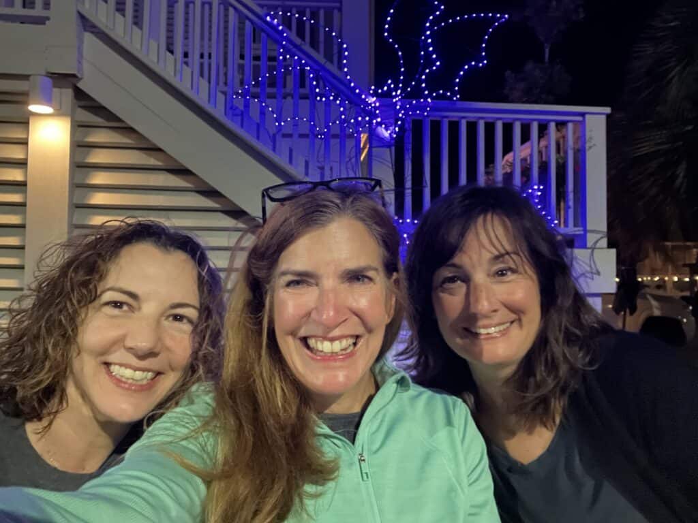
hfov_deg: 73.9
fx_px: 464
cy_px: 262
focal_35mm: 23
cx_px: 349
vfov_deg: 58.9
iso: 1000
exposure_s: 1/7
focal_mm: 2.71
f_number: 2.2
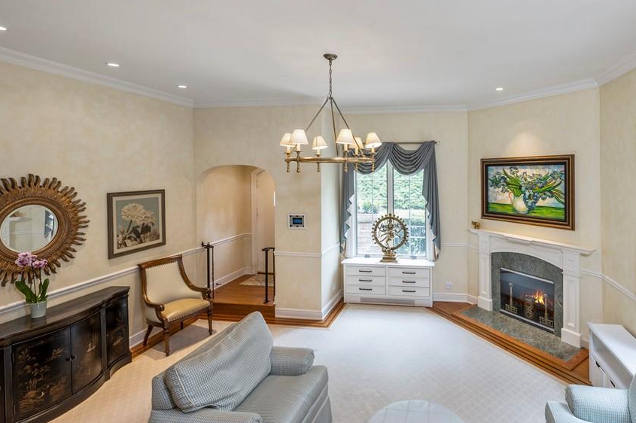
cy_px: 194
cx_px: 400
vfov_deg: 67.2
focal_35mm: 18
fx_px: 318
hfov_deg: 88.1
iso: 200
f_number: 11
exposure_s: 1/3
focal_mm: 14
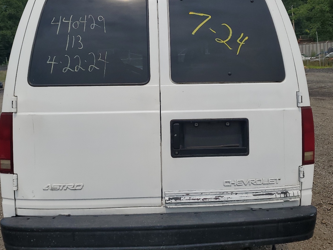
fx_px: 356
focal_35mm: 37
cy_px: 105
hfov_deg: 50.1
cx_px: 159
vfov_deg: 38.6
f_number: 1.5
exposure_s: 1/10000
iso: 50
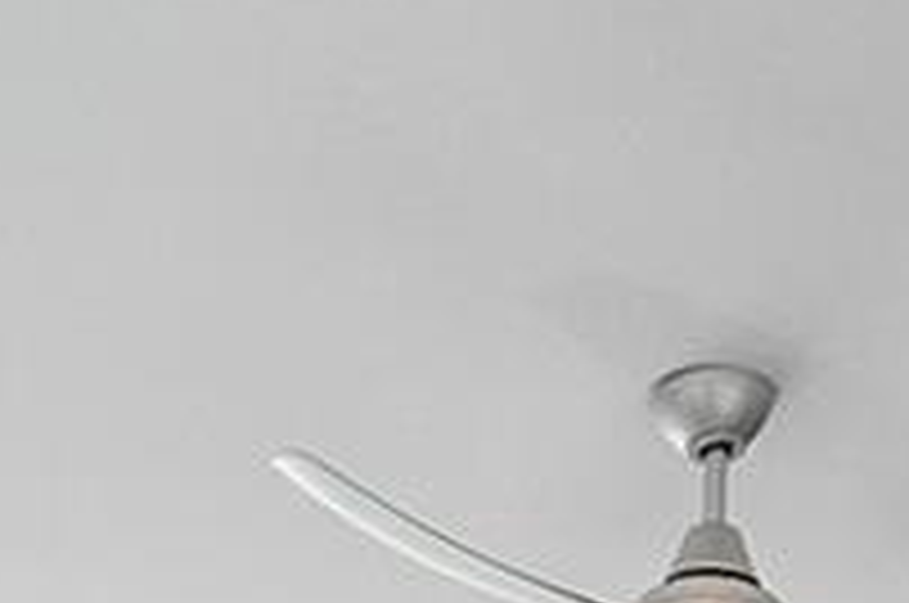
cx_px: 396
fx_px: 3150
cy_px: 1976
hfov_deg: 16.4
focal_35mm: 125
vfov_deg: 8.6
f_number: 4
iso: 125
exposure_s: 1/30
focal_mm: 10.5
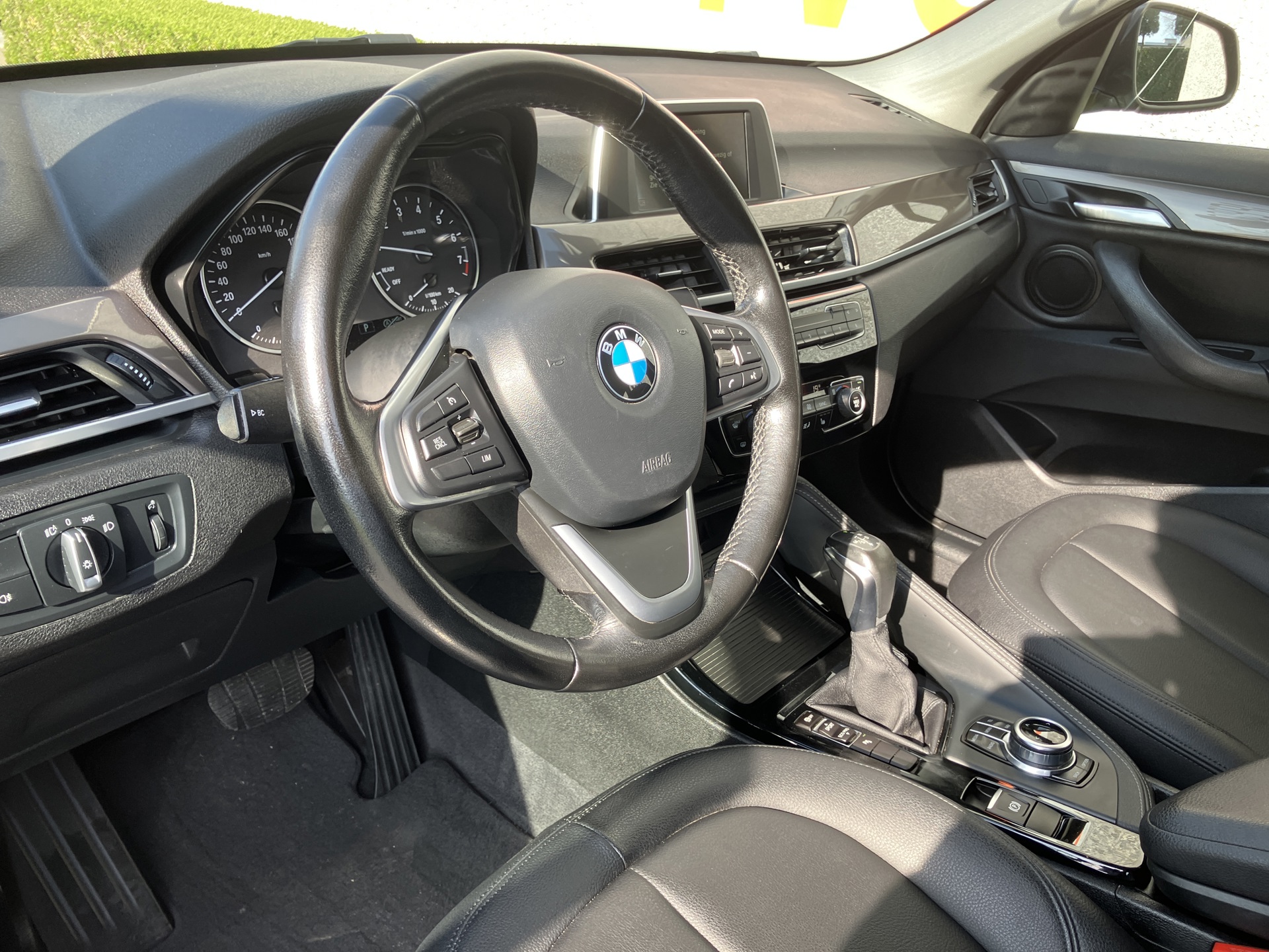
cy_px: 476
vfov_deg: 49.7
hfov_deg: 63.4
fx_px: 1026
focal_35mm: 28
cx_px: 634
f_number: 1.8
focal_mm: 3.99
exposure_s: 1/121
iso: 32
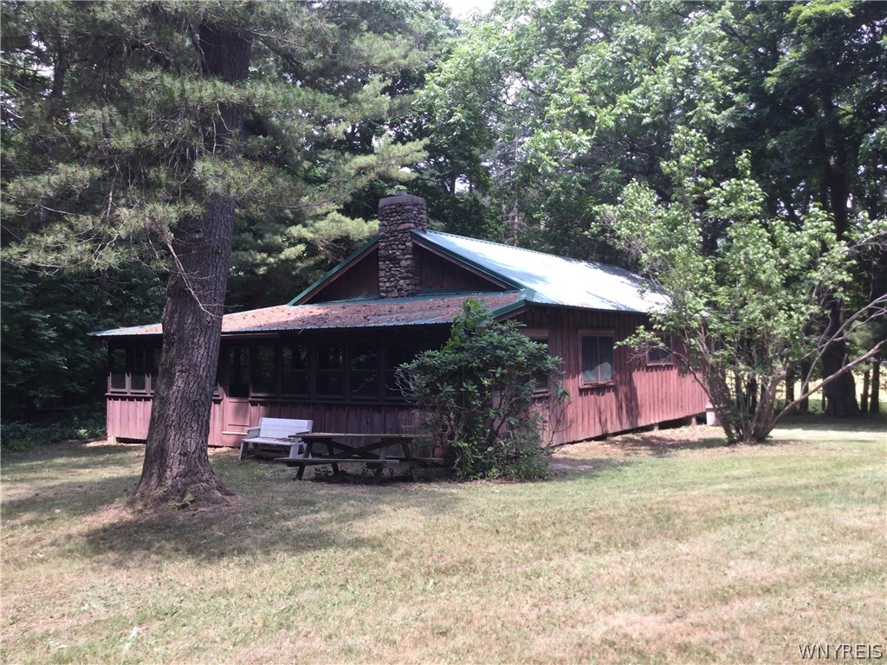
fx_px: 794
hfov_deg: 58.4
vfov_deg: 45.4
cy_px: 332
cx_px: 444
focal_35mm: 31
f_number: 2.4
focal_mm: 3.3
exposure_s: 1/138
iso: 25
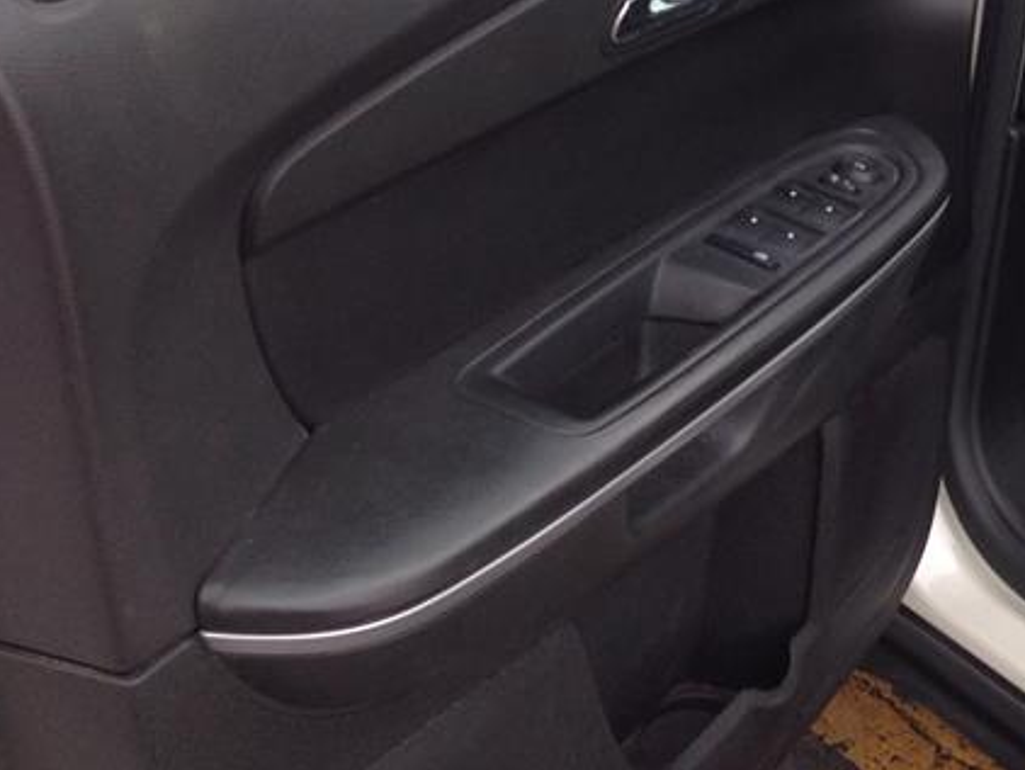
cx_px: 1224
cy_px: -5
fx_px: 2370
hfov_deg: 22.5
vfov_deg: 18.0
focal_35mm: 80
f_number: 2.4
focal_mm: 4.13
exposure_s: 1/169
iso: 50
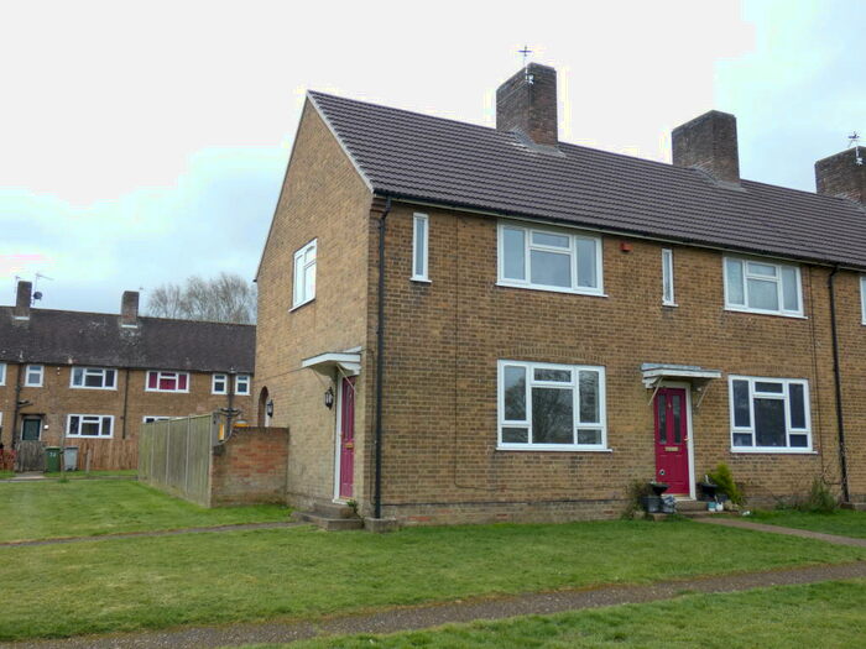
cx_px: 433
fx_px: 826
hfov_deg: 55.4
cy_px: 324
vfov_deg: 42.9
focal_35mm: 33
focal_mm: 6
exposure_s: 1/320
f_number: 3.4
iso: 80
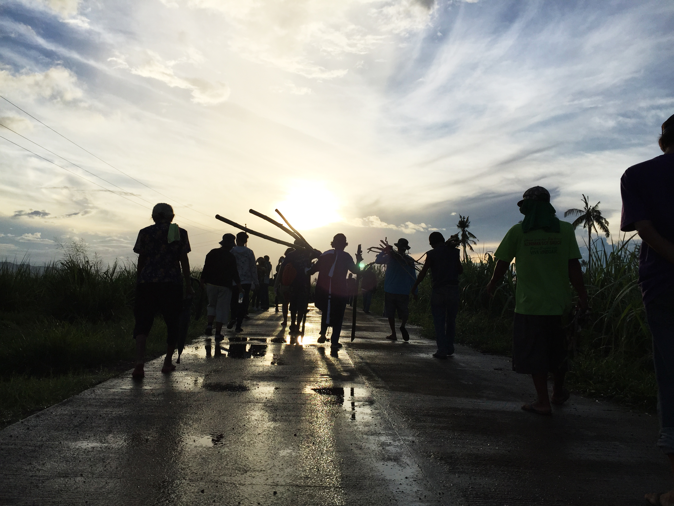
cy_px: 253
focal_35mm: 29
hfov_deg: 61.7
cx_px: 337
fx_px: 565
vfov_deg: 48.2
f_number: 2.2
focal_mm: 4.15
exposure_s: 1/3300
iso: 32
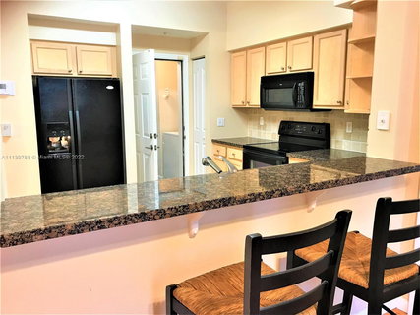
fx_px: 340
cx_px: 210
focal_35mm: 28
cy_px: 158
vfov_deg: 49.7
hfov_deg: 63.5
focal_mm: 3.99
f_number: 1.8
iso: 40
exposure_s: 1/15
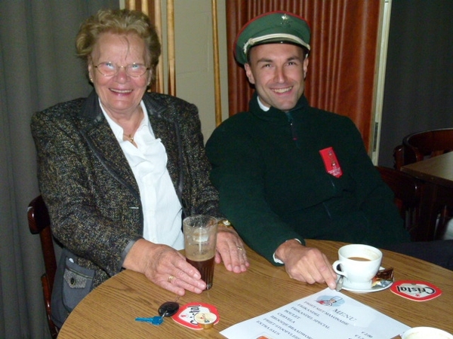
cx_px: 226
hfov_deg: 36.8
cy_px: 170
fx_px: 680
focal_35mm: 52
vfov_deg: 28.0
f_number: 3.2
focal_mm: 9.4
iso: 400
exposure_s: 1/250
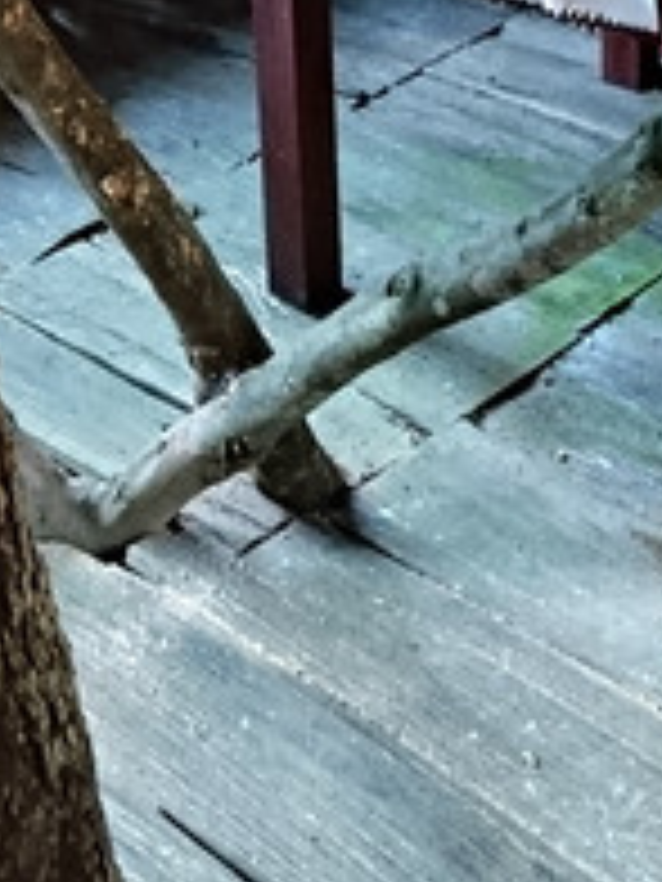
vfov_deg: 24.1
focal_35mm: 74
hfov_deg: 19.7
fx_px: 1887
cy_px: -153
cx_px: 525
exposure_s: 1/16.7
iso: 2500
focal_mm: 4.22
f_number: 1.8
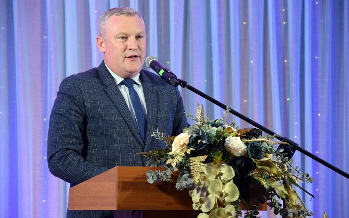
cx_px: 174
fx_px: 1536
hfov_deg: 13.0
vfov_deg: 8.1
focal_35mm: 162
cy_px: 113
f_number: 5.6
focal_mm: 105
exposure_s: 1/100
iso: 2500
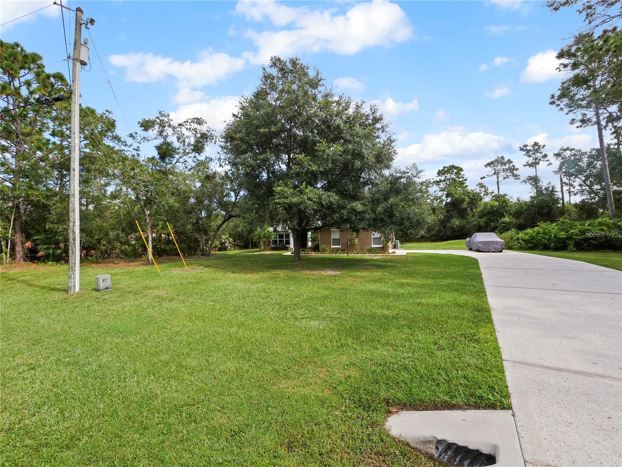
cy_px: 234
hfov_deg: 102.1
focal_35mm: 14
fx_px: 252
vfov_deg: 85.7
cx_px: 311
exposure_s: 1/400
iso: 200
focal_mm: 7
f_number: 7.1
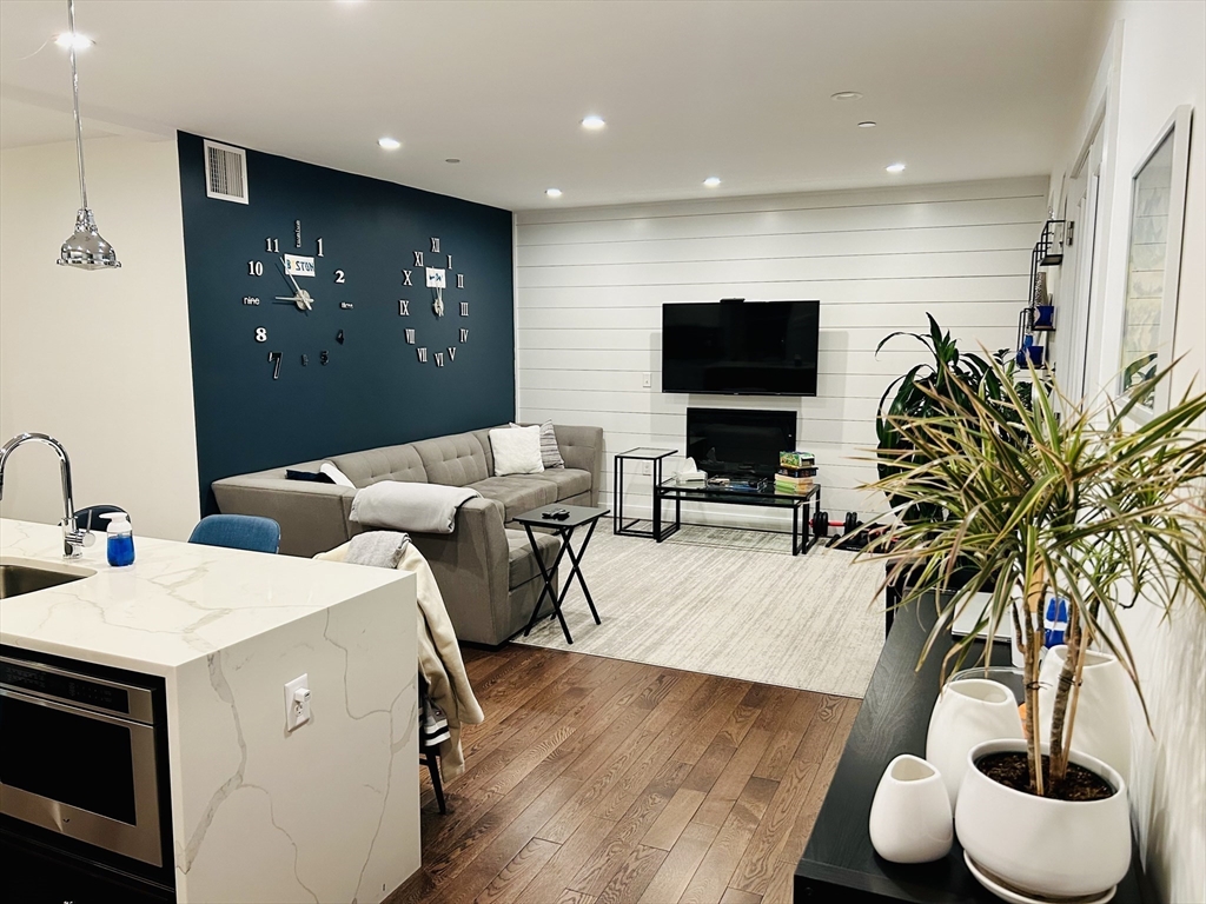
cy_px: 452
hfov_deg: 67.3
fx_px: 906
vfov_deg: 53.1
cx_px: 603
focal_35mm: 26
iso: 250
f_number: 1.5
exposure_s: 1/60
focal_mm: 5.7
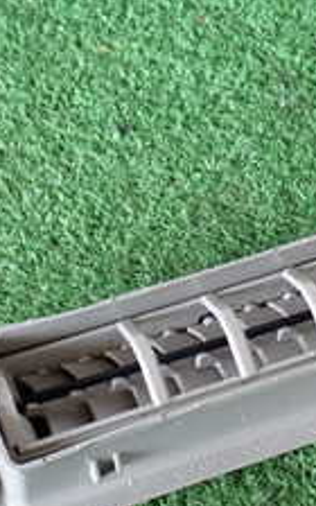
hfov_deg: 14.4
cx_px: 160
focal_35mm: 91
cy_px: 361
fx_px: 1254
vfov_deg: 22.6
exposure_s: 1/50
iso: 200
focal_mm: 5.79
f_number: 2.4
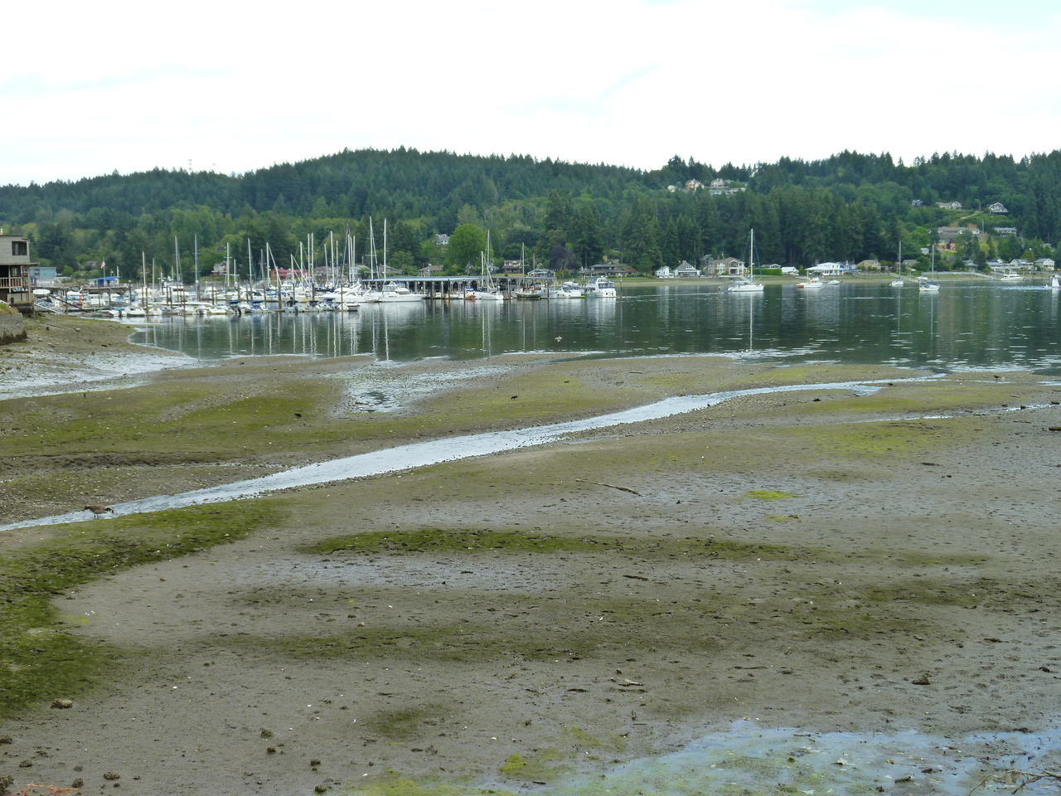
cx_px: 530
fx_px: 1287
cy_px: 398
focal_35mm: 42
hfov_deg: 44.8
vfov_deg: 34.3
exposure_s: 1/160
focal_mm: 7.6
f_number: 4.1
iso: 125
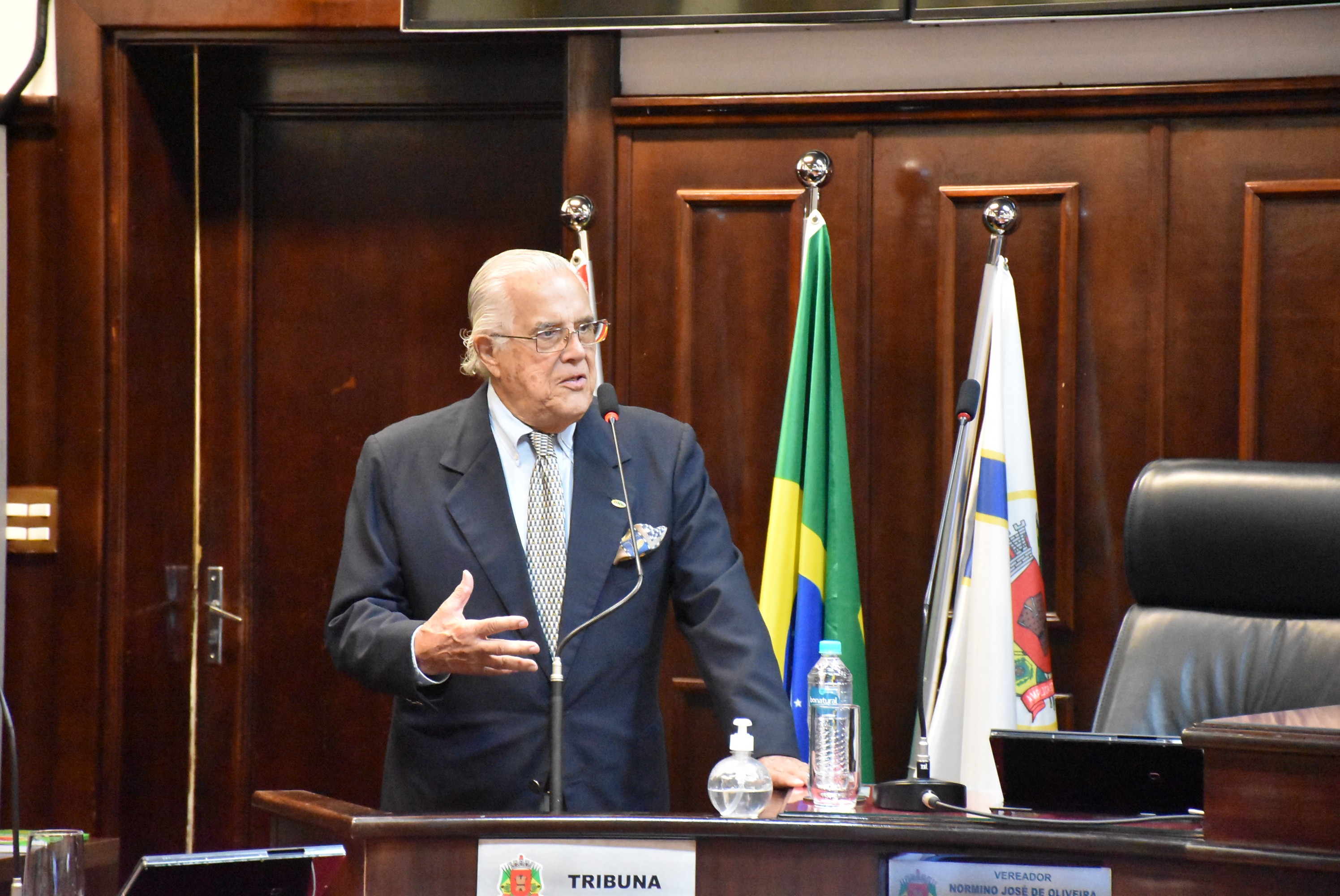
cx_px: 670
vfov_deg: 10.2
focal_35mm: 135
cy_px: 448
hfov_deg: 15.2
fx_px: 5029
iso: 12800
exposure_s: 1/100
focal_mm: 90
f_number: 5.3
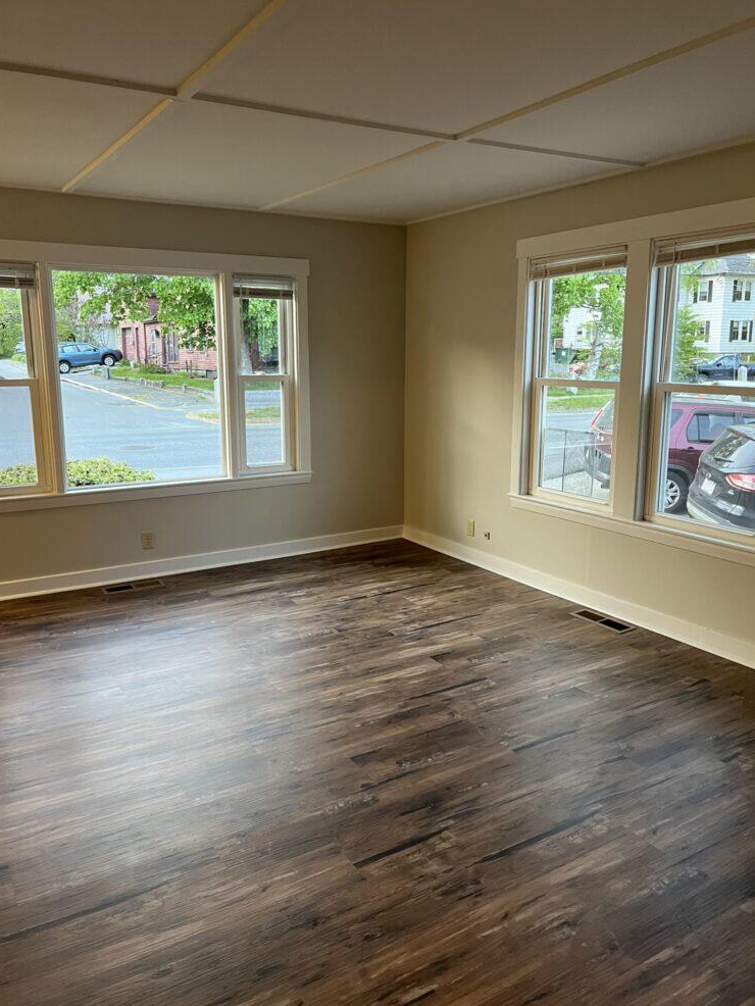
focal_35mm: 27
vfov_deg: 65.3
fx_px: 785
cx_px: 387
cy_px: 497
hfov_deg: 51.4
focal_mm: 5.7
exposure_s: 1/60
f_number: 1.5
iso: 250
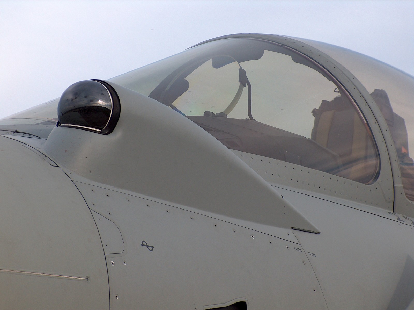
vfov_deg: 6.8
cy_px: 155
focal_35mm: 218
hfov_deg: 9.1
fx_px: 2605
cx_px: 207
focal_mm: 44.63
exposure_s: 1/461
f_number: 4.3
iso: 100
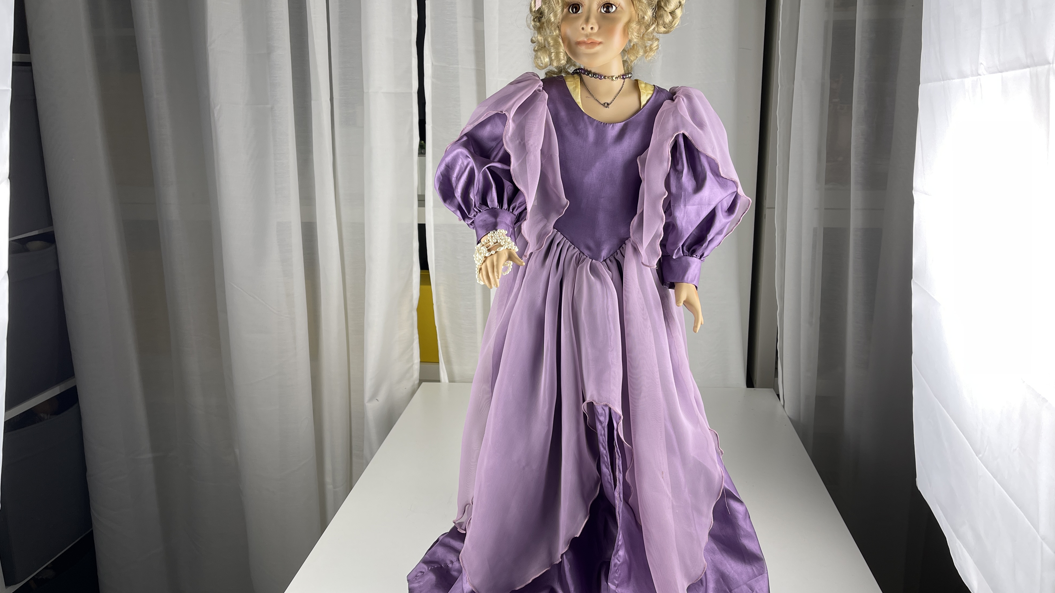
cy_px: 287
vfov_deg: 41.5
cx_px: 541
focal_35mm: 28
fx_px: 783
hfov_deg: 67.9
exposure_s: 1/100
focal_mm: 5.1
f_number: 1.6
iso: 40
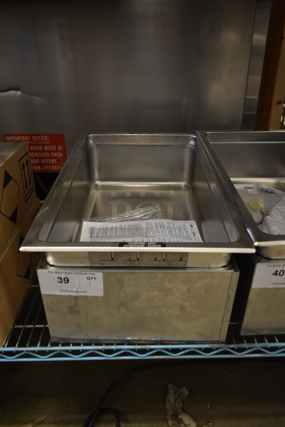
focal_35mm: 27
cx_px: 142
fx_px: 320
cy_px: 214
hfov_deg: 48.0
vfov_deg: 67.3
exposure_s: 1/30
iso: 720
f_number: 3.5
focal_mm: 18
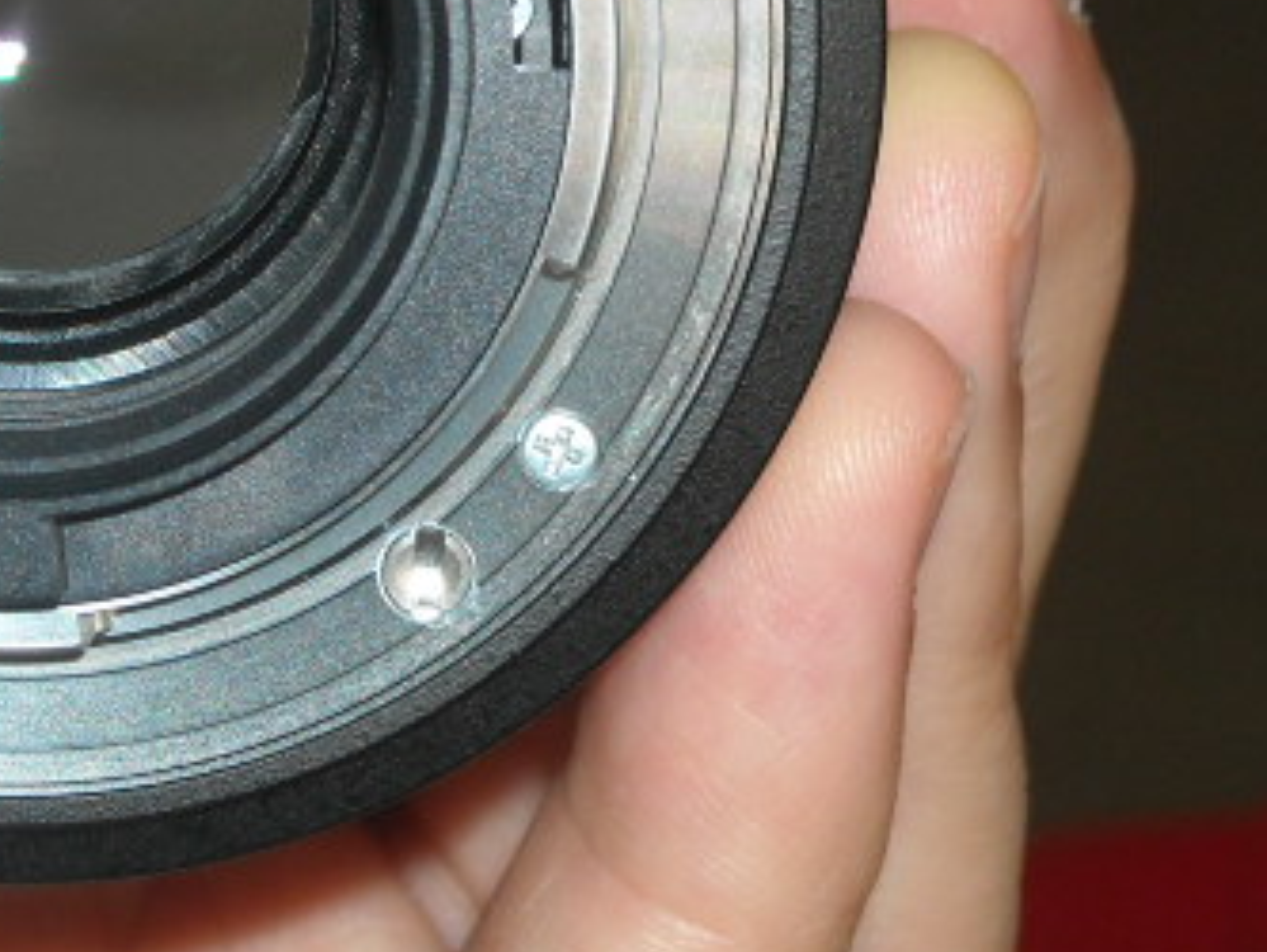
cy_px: 91
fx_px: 7396
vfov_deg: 7.3
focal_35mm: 202
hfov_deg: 9.8
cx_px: 491
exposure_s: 1/125
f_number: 4.7
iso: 200
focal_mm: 17.1
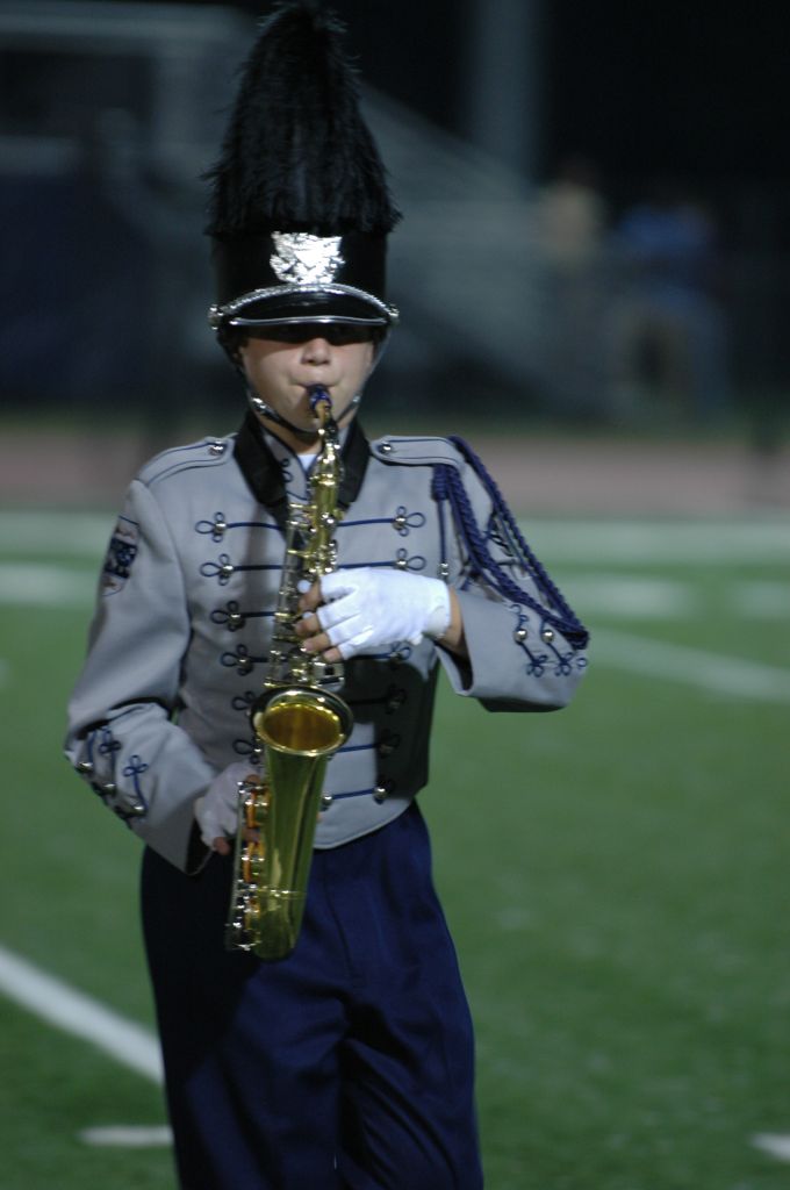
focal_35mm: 300
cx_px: 395
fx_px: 9901
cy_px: 595
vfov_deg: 6.9
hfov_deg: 4.6
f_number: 2.8
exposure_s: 1/60
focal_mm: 200
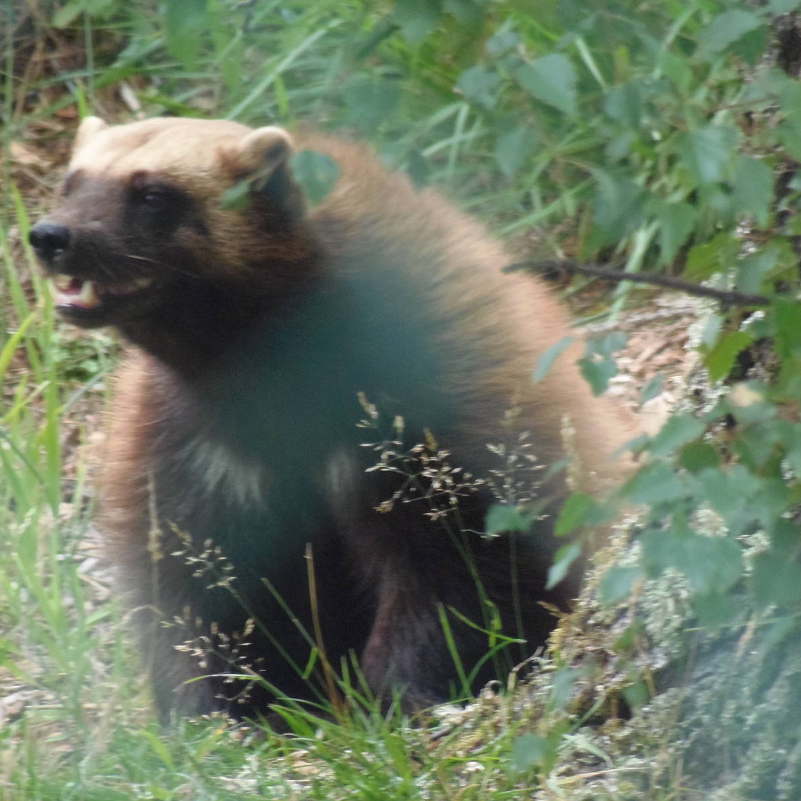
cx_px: 354
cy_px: 400
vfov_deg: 1.7
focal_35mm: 1020
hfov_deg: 1.7
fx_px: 26703
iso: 400
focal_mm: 154.8
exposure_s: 1/160
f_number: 5.7
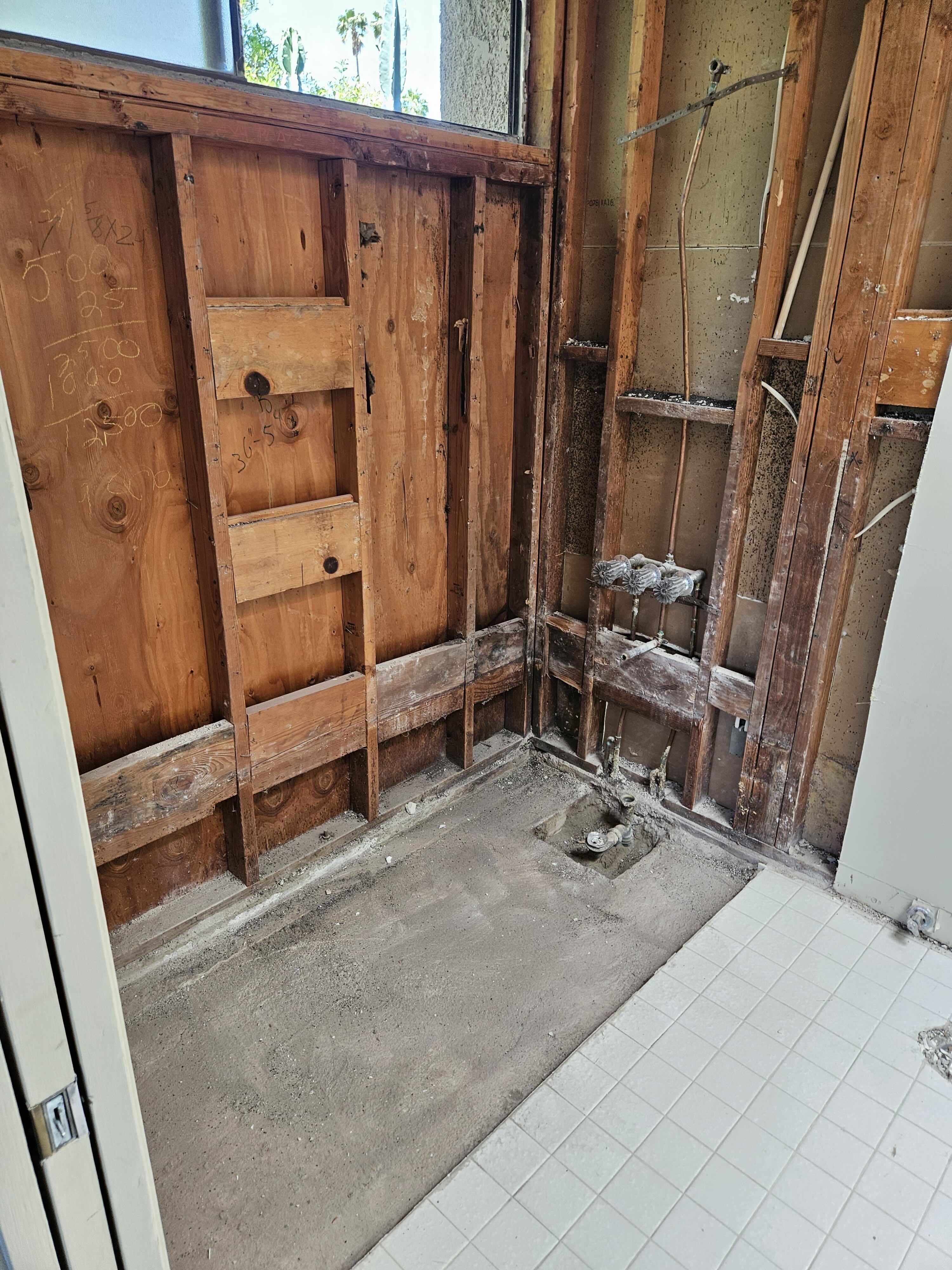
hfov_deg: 58.9
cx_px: 476
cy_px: 635
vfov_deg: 73.9
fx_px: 843
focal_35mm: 23
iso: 80
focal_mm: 5.4
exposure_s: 1/76
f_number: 1.8
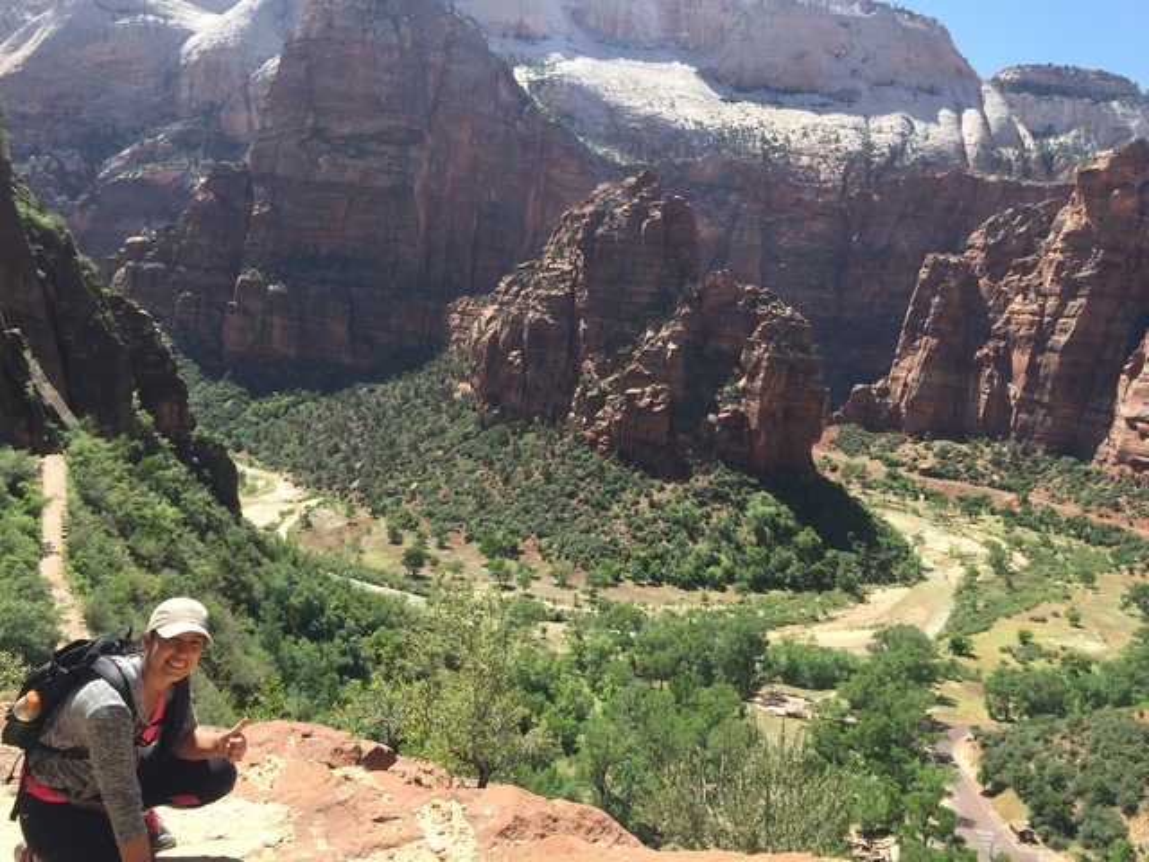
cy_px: 431
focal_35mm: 29
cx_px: 574
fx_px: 963
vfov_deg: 48.2
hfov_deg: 61.7
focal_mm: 4.15
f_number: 2.2
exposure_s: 1/1014
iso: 32
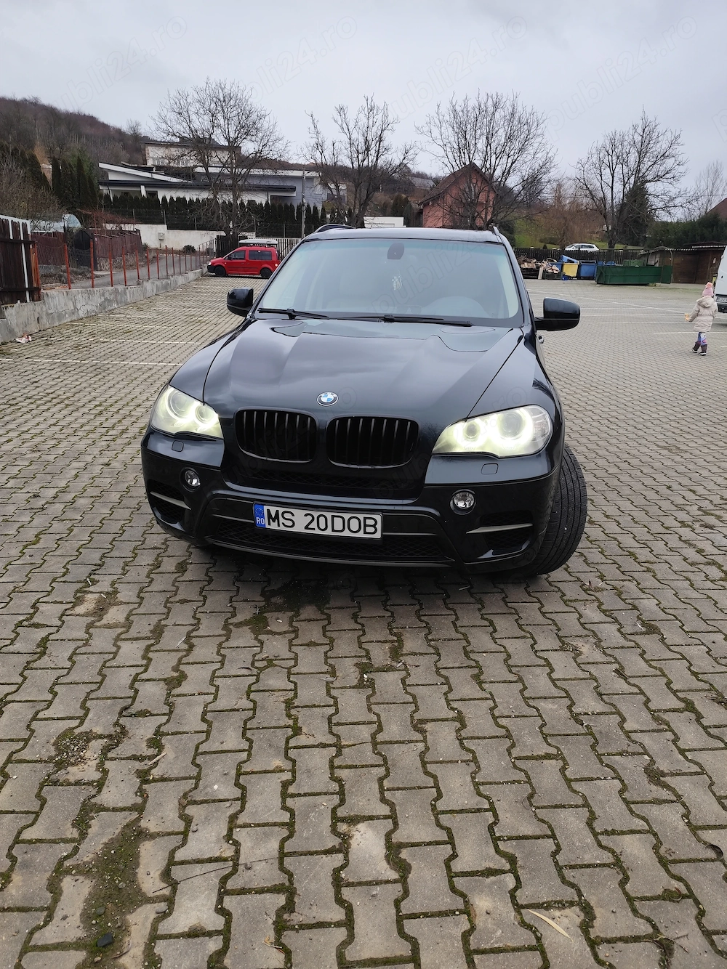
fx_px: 644
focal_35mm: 23
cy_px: 484
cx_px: 364
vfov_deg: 73.9
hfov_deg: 58.9
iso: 64
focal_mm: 6.14
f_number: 1.65
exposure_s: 1/100
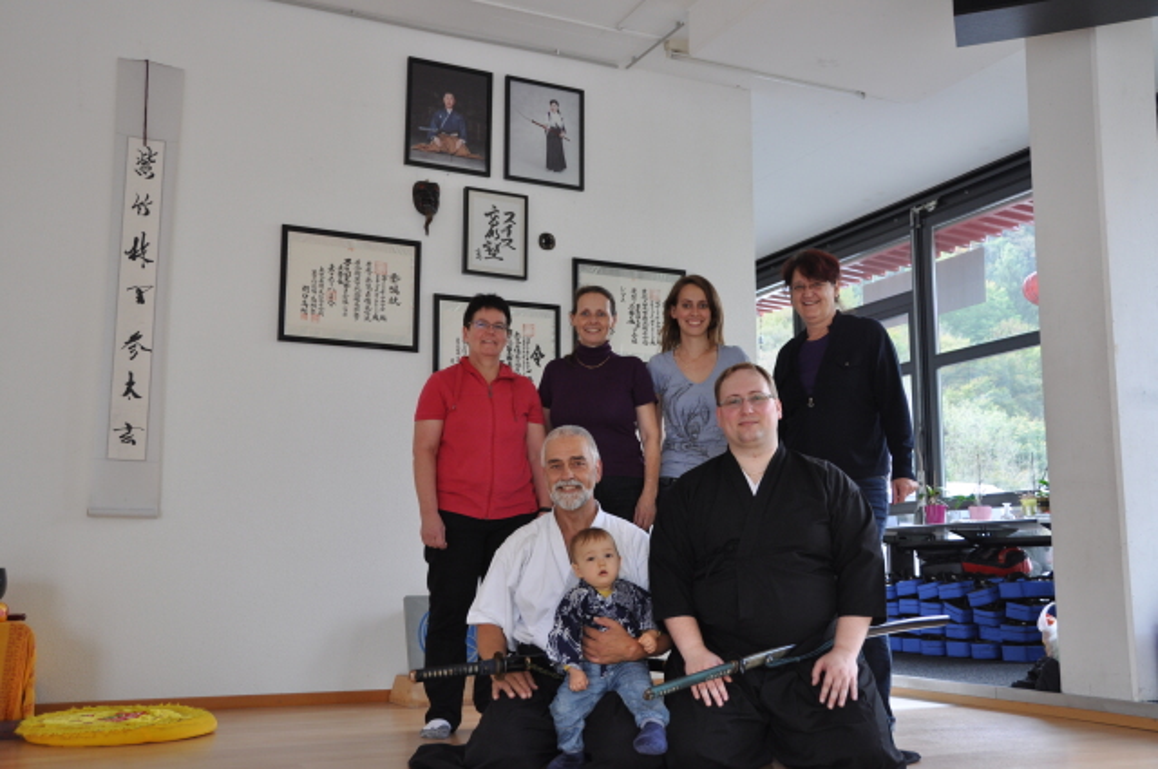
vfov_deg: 36.8
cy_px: 384
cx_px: 579
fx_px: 1157
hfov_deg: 53.2
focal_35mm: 36
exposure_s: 1/80
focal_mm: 24
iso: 400
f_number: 4.5
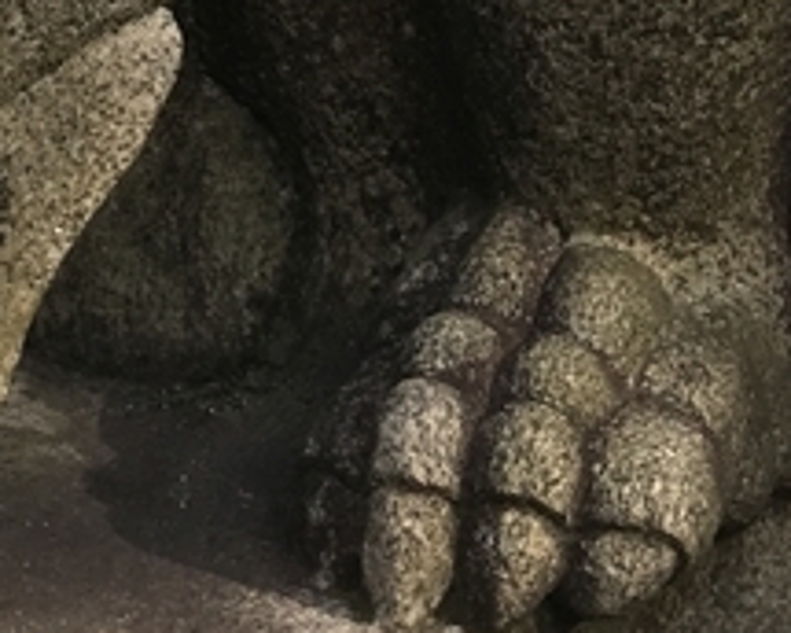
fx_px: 3160
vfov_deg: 9.3
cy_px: -1196
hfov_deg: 13.6
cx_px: -324
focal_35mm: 135
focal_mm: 4.15
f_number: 2.2
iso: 25
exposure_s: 1/382
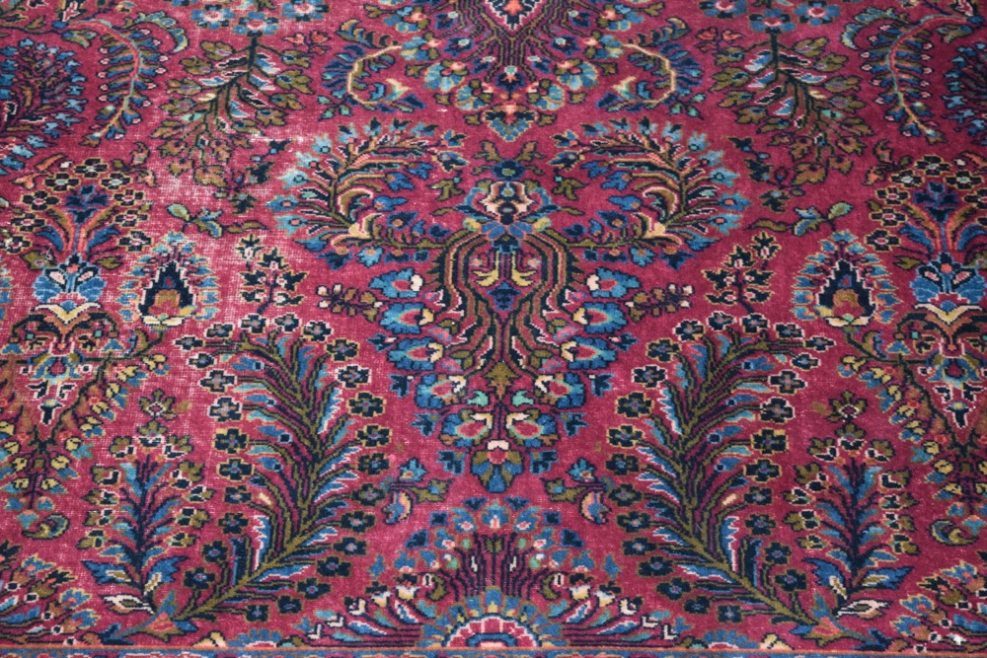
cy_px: 329
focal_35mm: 78
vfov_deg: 17.5
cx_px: 494
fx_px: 2139
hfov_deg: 26.0
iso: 2200
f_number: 5.6
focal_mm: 52
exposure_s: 1/60
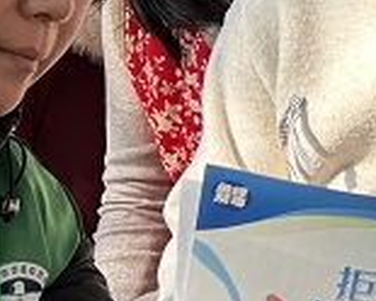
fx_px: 1825
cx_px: 665
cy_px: 53
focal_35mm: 164
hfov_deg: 11.0
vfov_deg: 9.4
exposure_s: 1/533
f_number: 1.5
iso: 50
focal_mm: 5.7
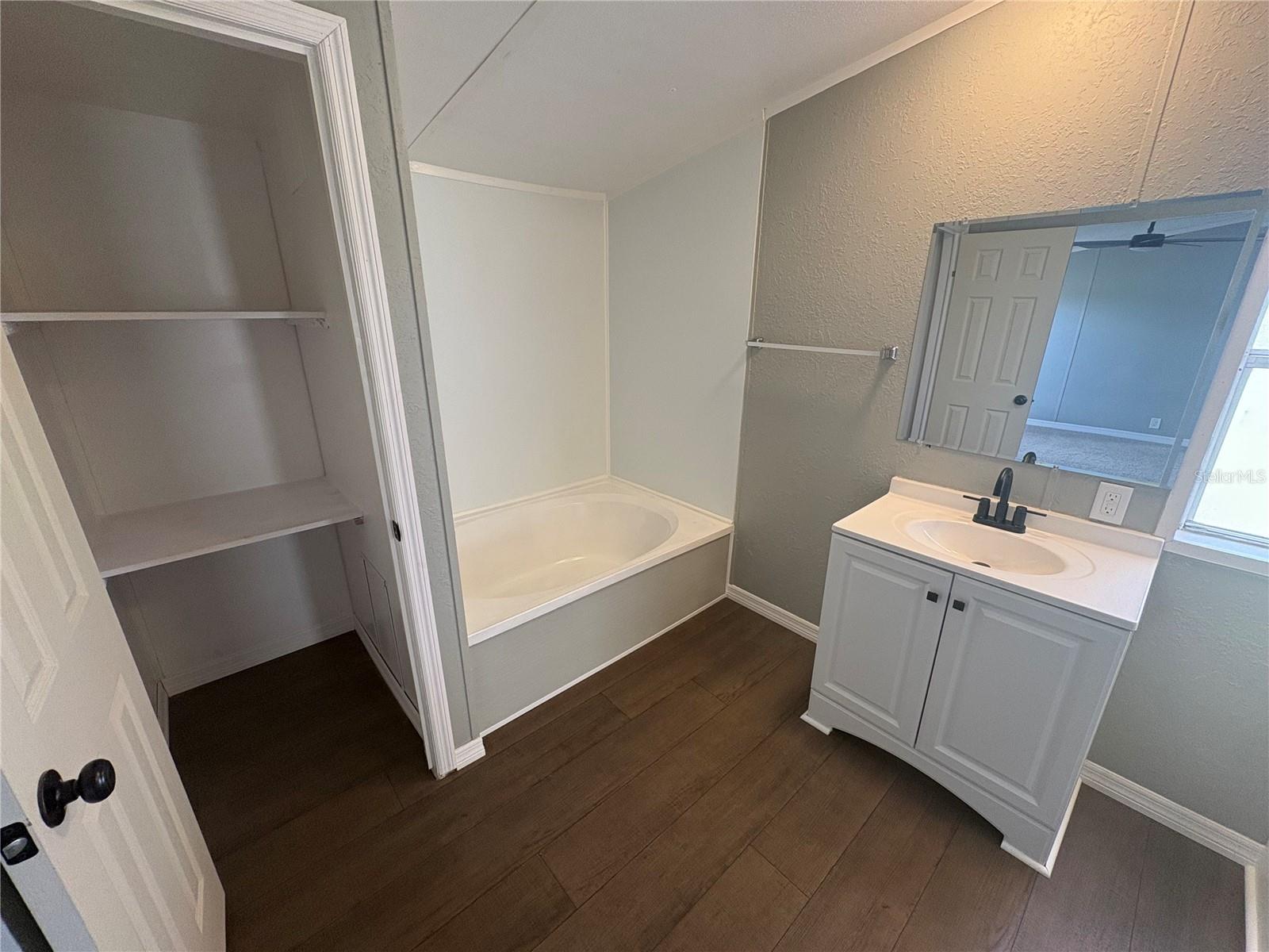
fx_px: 513
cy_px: 476
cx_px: 634
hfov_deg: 102.1
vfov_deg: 85.7
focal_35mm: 14
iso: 125
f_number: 2.2
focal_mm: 2.22
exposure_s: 1/60
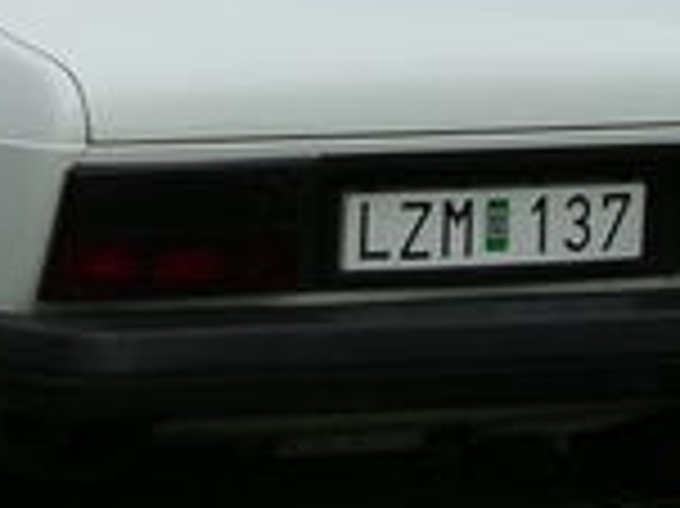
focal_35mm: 305
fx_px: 5987
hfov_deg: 6.5
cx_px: 9
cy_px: 13
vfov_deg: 4.9
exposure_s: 1/400
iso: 64
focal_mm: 14.9
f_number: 6.5
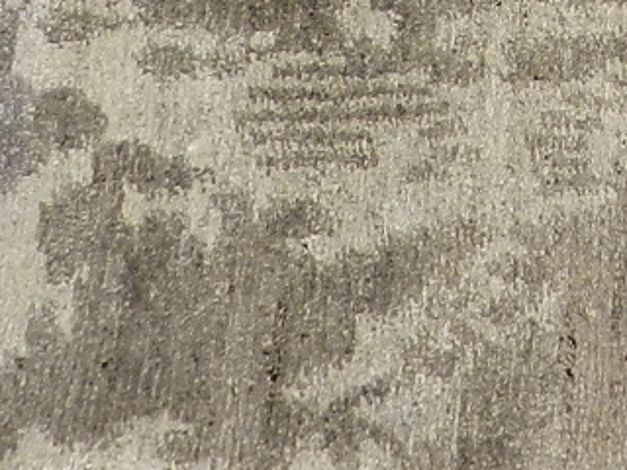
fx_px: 2083
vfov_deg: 11.1
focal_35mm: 115
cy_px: -615
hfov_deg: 16.5
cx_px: 719
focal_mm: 4
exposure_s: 1/50
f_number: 3.4
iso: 160
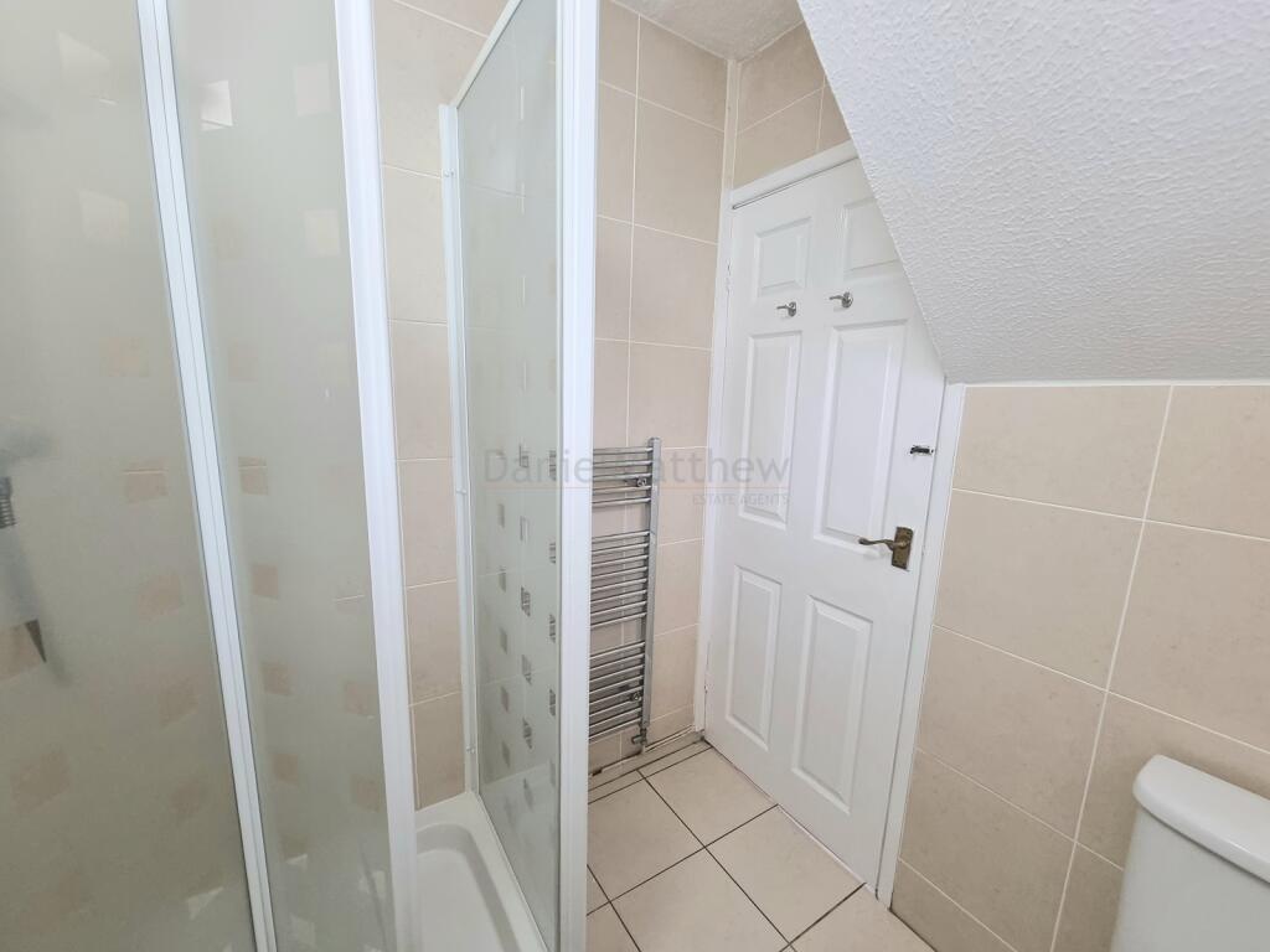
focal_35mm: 13
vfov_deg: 89.9
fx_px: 477
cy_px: 476
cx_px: 635
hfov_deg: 106.2
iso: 320
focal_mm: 2.2
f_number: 2.2
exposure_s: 1/40
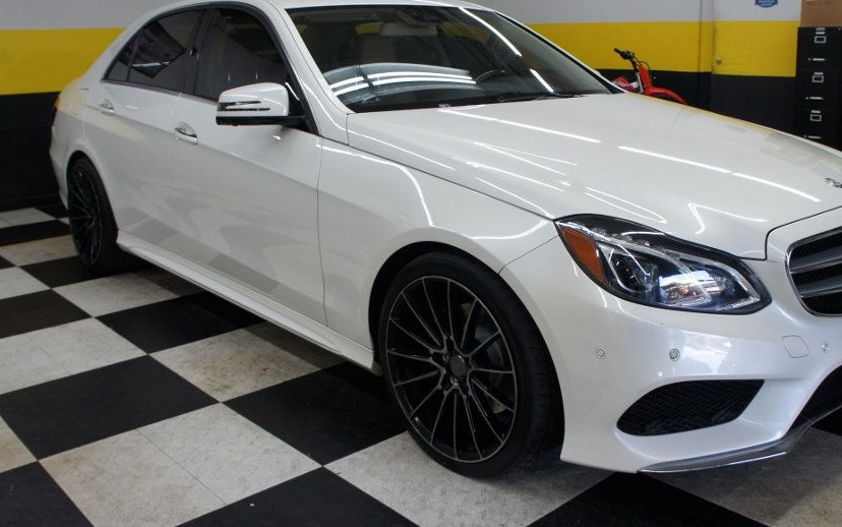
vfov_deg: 37.2
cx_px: 477
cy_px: 226
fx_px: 780
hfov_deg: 56.5
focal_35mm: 34
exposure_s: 1/40
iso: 200
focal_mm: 18
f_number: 4.5
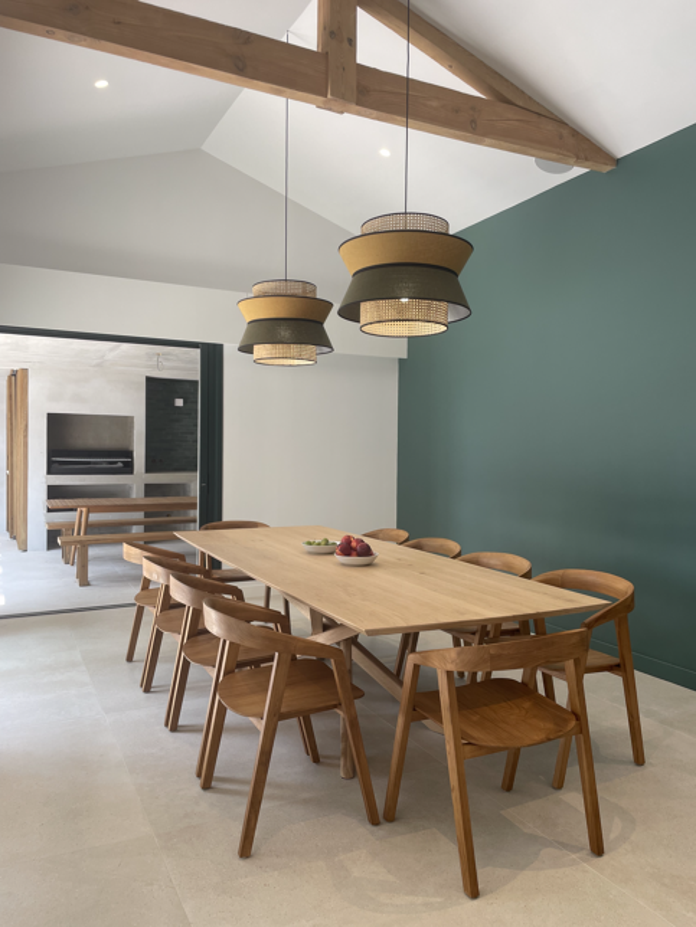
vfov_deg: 67.3
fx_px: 697
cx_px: 348
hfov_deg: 53.1
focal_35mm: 26
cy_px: 464
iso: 32
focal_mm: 4.2
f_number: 1.6
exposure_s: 1/156
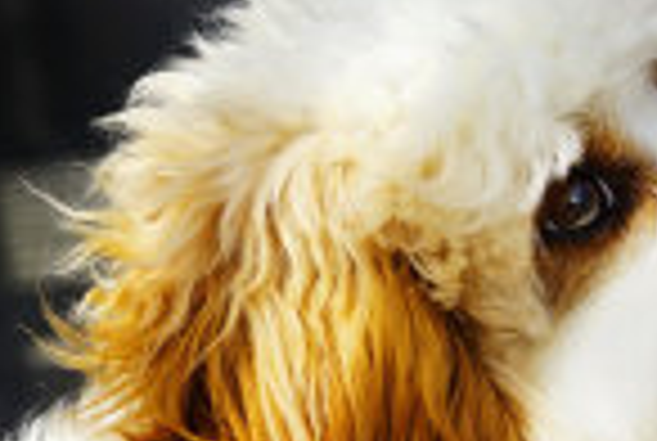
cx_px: 346
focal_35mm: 117
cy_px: 364
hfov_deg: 17.5
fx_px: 2140
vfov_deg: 11.7
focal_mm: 28
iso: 200
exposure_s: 1/2500
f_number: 2.8
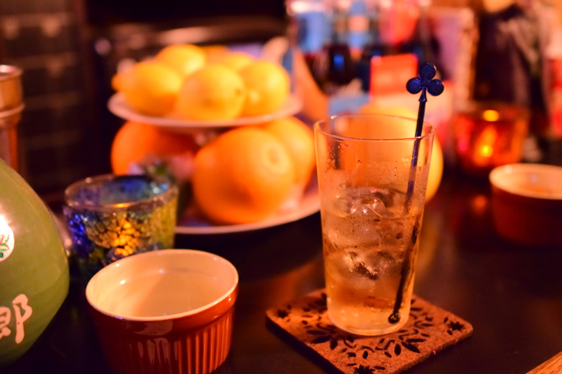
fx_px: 562
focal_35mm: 36
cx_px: 281
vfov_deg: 36.8
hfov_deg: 53.1
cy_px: 187
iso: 5000
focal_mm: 24
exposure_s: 1/20
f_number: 2
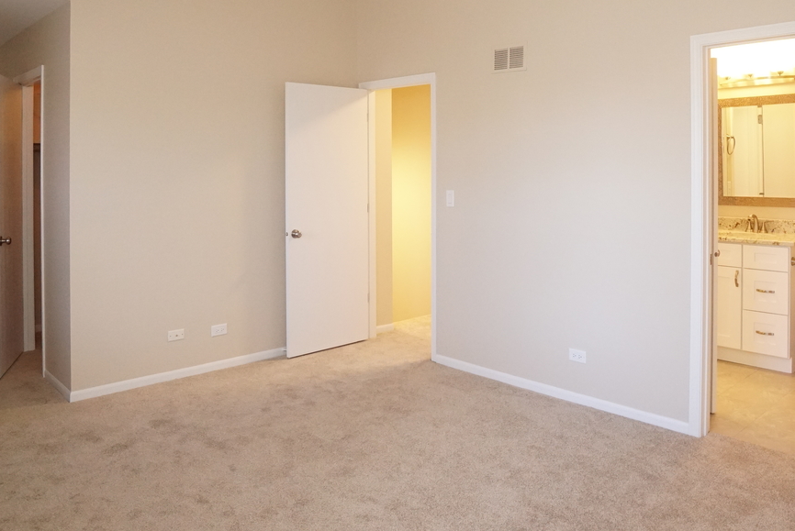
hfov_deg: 65.4
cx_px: 417
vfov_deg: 45.6
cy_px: 168
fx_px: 619
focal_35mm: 28
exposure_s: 1/160
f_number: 4
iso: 2500
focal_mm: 10
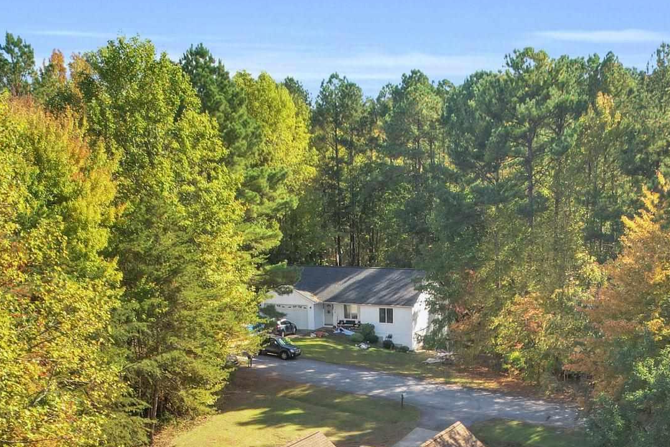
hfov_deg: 38.6
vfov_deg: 24.6
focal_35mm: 51
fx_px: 949
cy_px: 501
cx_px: 416
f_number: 2.8
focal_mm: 8.38
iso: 120
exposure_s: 1/50
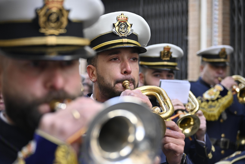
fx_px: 959
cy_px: 82
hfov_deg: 14.6
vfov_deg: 9.7
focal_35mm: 141
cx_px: 122
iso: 320
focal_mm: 94
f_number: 5
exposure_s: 1/200
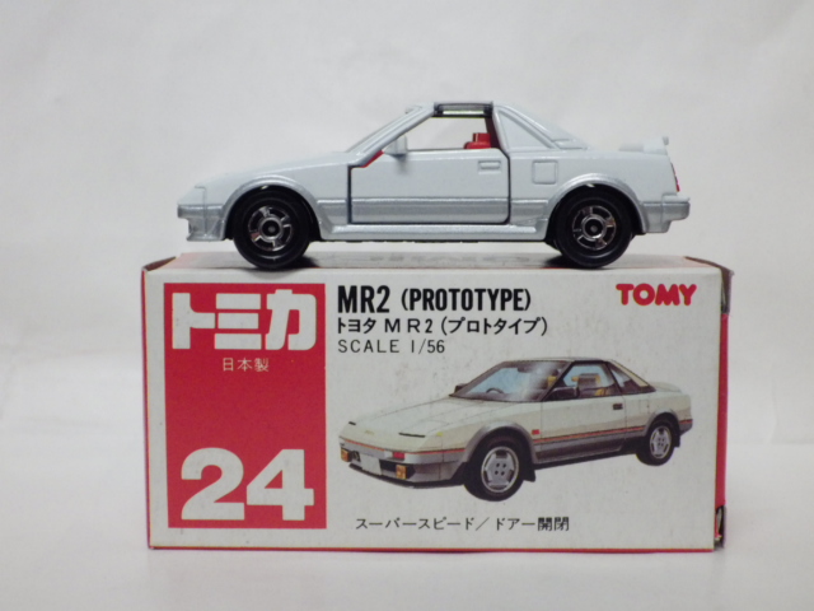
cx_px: 407
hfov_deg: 32.7
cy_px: 306
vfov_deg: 24.8
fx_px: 1387
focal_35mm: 59
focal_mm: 10.7
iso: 800
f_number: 4
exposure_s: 1/50
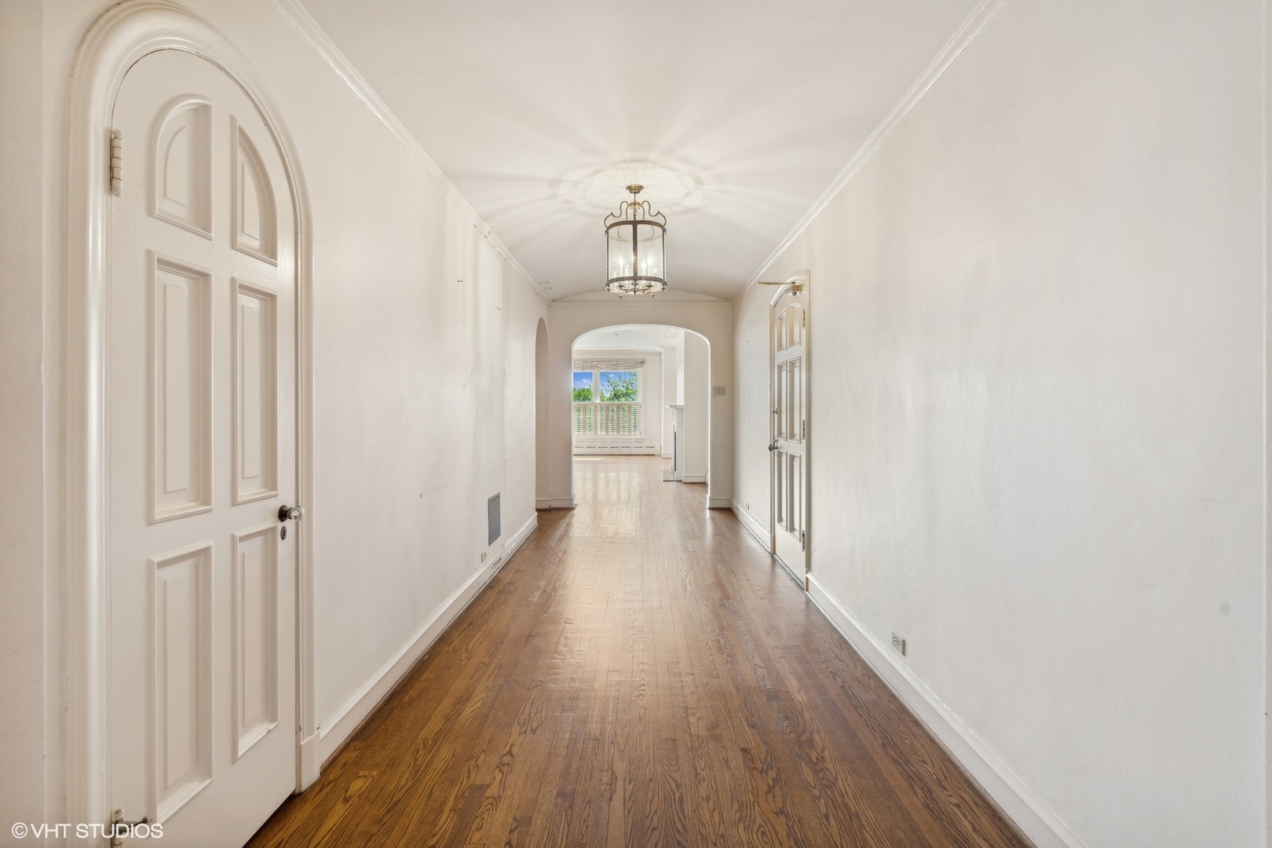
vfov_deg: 73.7
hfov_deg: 96.7
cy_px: 424
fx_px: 565
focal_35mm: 16
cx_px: 636
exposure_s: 1/30
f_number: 8
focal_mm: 16
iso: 320
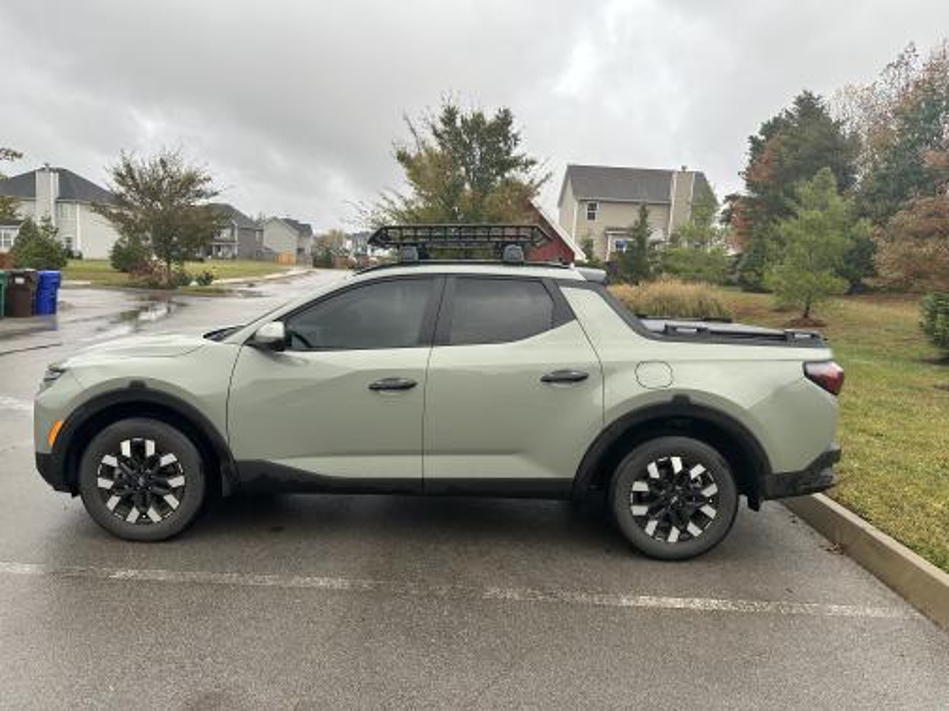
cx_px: 474
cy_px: 356
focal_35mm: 24
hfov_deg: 71.6
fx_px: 658
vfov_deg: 56.8
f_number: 1.78
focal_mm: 6.86
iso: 80
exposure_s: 1/508
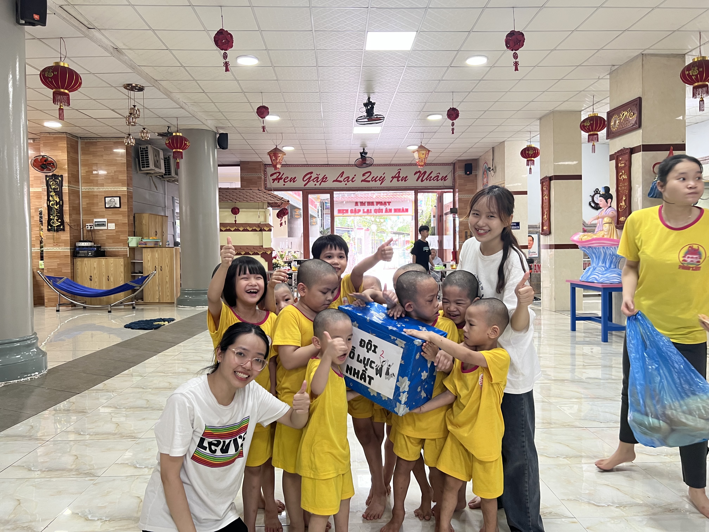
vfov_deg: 53.1
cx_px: 354
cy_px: 266
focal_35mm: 26
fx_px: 533
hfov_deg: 67.3
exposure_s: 1/50
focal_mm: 5.7
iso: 100
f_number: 1.5
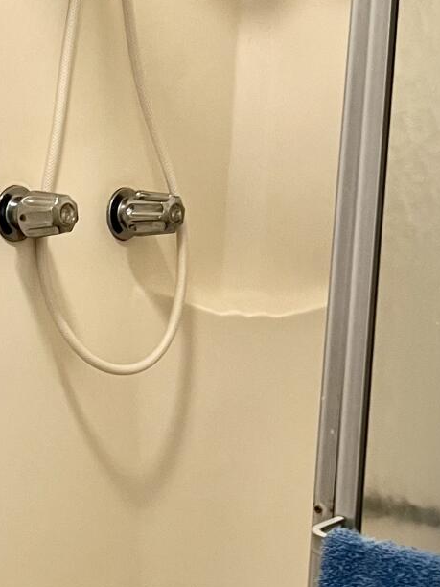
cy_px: 354
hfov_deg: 16.6
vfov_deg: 23.0
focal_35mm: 85
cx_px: -87
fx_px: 1441
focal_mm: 5.7
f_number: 1.5
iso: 125
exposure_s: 1/60
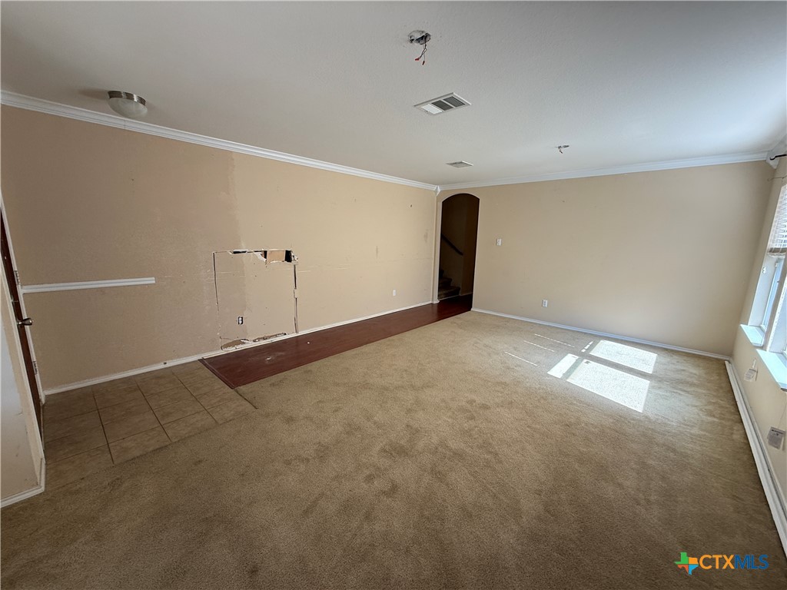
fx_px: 318
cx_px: 394
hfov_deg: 102.1
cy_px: 295
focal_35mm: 14
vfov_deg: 85.7
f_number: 2.2
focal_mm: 2.22
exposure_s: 1/99
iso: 80
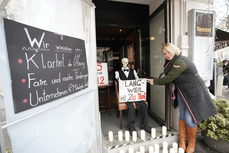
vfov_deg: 70.4
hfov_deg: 93.3
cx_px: 114
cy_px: 76
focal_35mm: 17
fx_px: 108
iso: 1600
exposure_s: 1/200
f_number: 4
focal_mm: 17
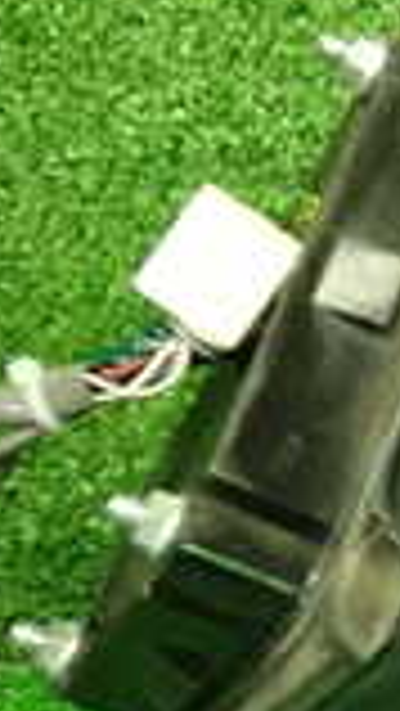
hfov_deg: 8.2
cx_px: 1061
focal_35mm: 132
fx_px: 2486
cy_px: 441
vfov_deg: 16.2
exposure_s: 1/30
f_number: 2.4
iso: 250
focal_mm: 5.79
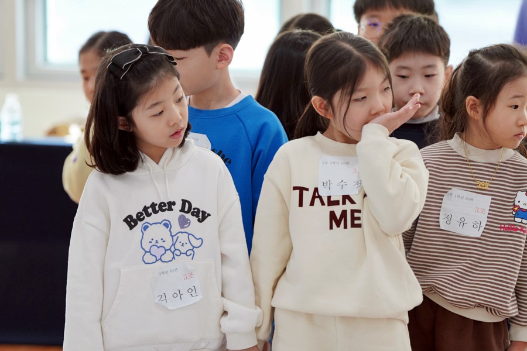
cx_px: 264
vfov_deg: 8.3
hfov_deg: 12.5
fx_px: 2415
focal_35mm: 165
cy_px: 176
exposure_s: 1/200
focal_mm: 165
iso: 1000
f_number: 4
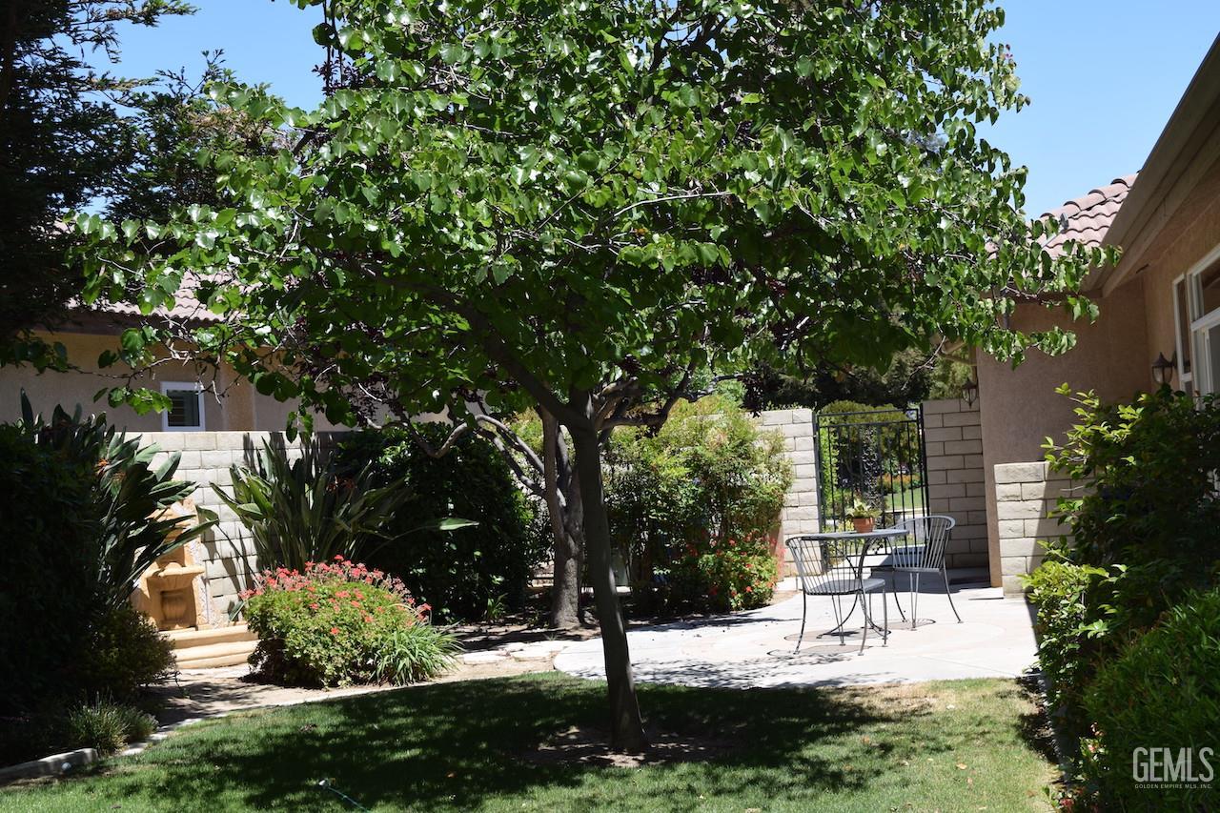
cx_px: 610
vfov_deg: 28.1
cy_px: 406
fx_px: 1626
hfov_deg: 41.1
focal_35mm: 48
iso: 100
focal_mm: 32
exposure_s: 1/200
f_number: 9
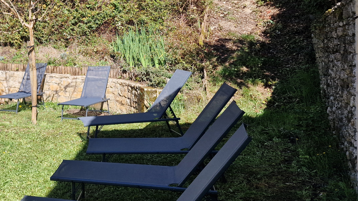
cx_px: 32
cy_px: 14
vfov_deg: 24.6
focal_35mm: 47
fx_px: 446
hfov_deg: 40.2
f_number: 1.8
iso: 50
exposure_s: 1/694
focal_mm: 6.4
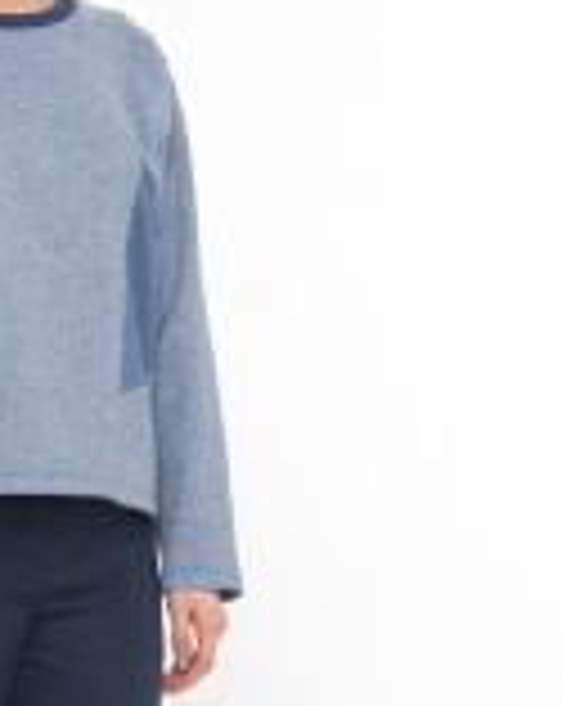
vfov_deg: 8.3
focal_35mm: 232
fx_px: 4838
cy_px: 225
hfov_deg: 6.6
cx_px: -13
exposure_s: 1/250
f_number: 9
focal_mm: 80
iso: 100
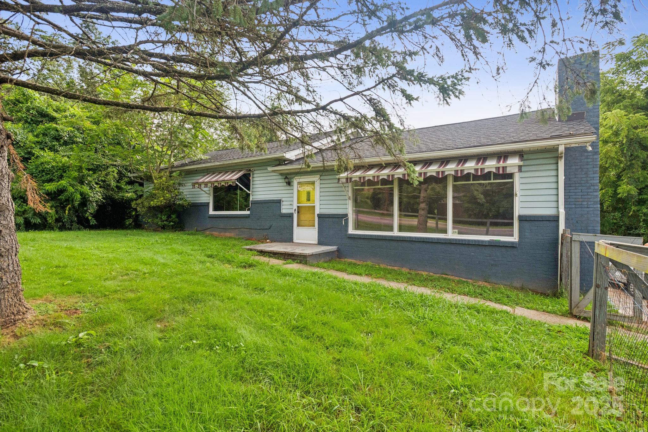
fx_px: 306
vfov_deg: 70.4
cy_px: 216
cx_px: 324
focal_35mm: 17
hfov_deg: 93.3
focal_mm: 17
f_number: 10
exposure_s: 1/400
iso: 500
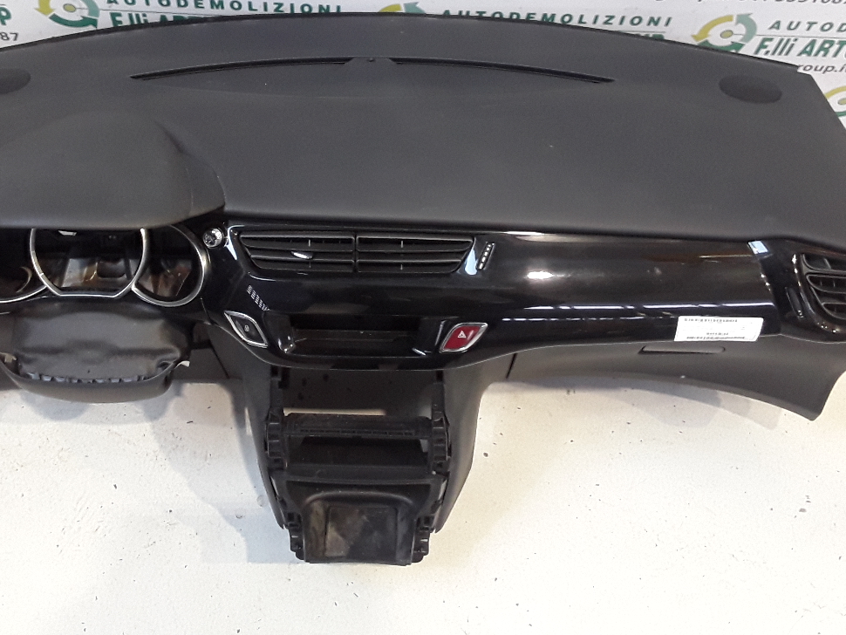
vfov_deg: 31.4
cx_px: 384
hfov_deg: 41.2
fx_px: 1124
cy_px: 245
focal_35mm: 46
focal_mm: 3.3
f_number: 2.2
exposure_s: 1/20
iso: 396
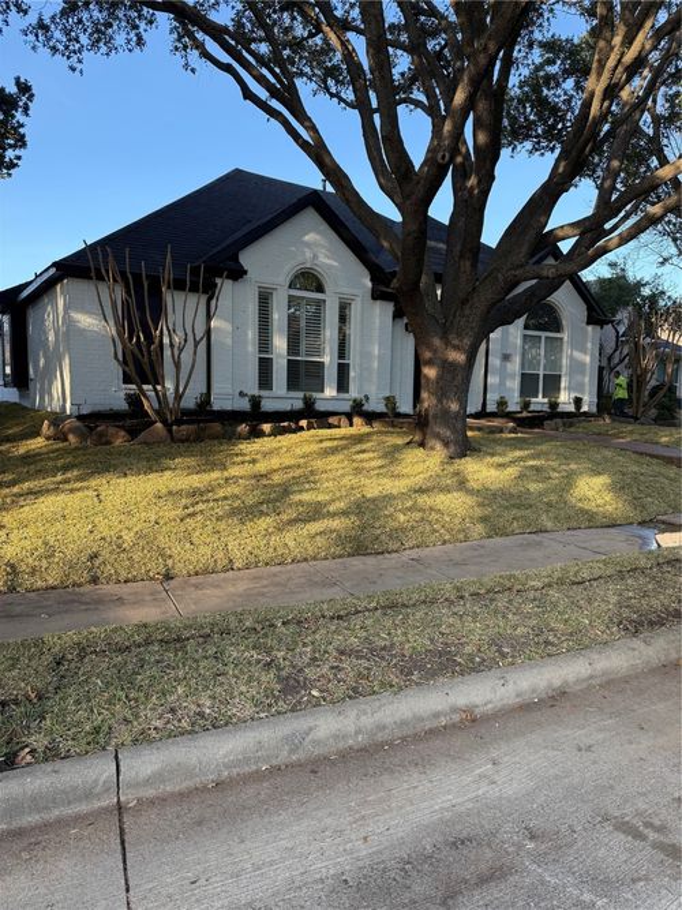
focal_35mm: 24
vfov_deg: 71.6
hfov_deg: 56.8
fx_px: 631
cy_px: 455
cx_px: 341
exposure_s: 1/637
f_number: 1.78
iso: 100
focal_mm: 6.76
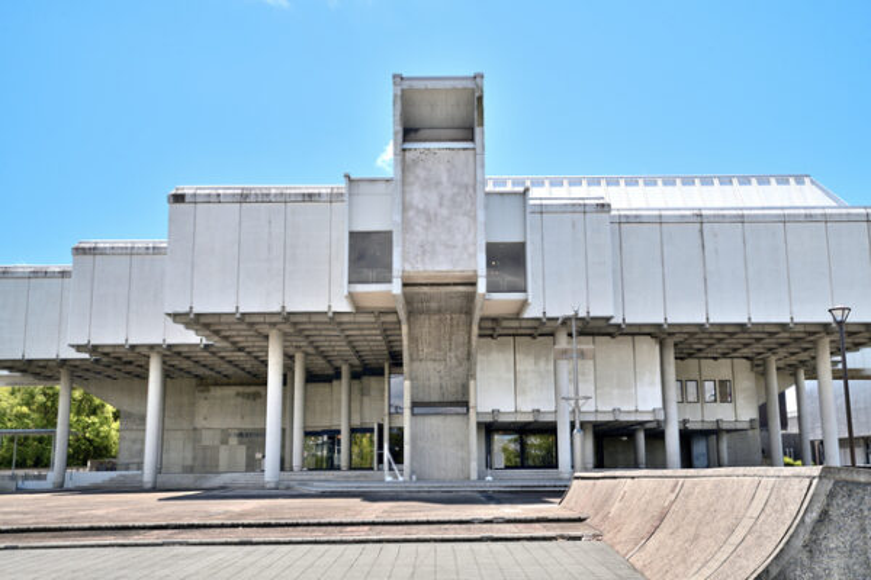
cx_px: 436
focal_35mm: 40
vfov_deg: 33.4
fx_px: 968
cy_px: 290
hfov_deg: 48.5
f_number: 10
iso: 200
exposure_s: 1/100
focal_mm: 40
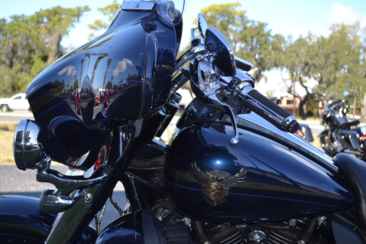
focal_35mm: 51
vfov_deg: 26.5
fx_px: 518
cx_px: 183
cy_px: 122
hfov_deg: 38.9
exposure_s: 1/160
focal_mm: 34
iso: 100
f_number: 5
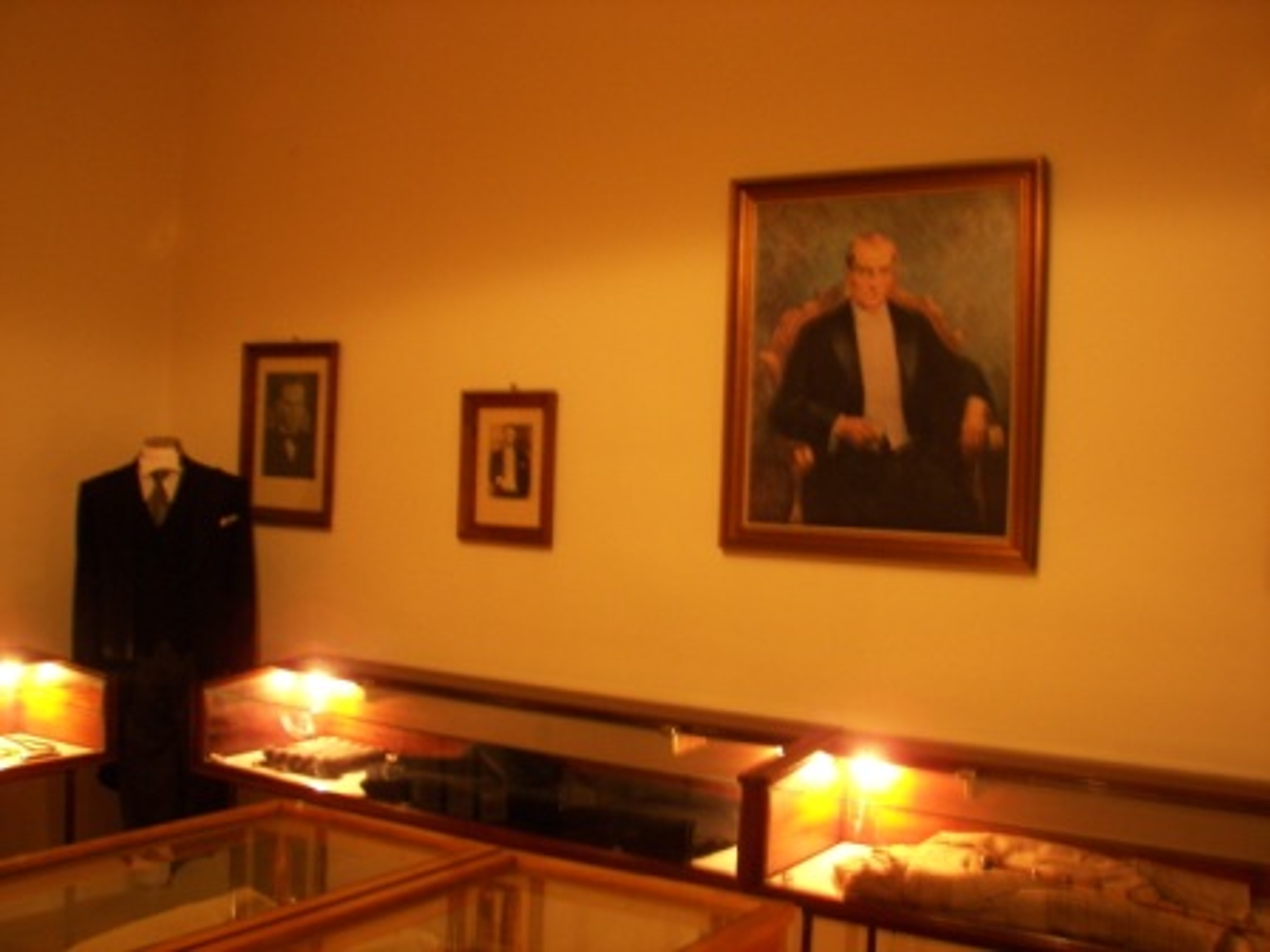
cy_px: 476
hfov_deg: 51.4
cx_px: 635
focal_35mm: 36
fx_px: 1321
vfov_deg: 39.7
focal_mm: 6
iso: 100
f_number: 2.8
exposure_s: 1/2
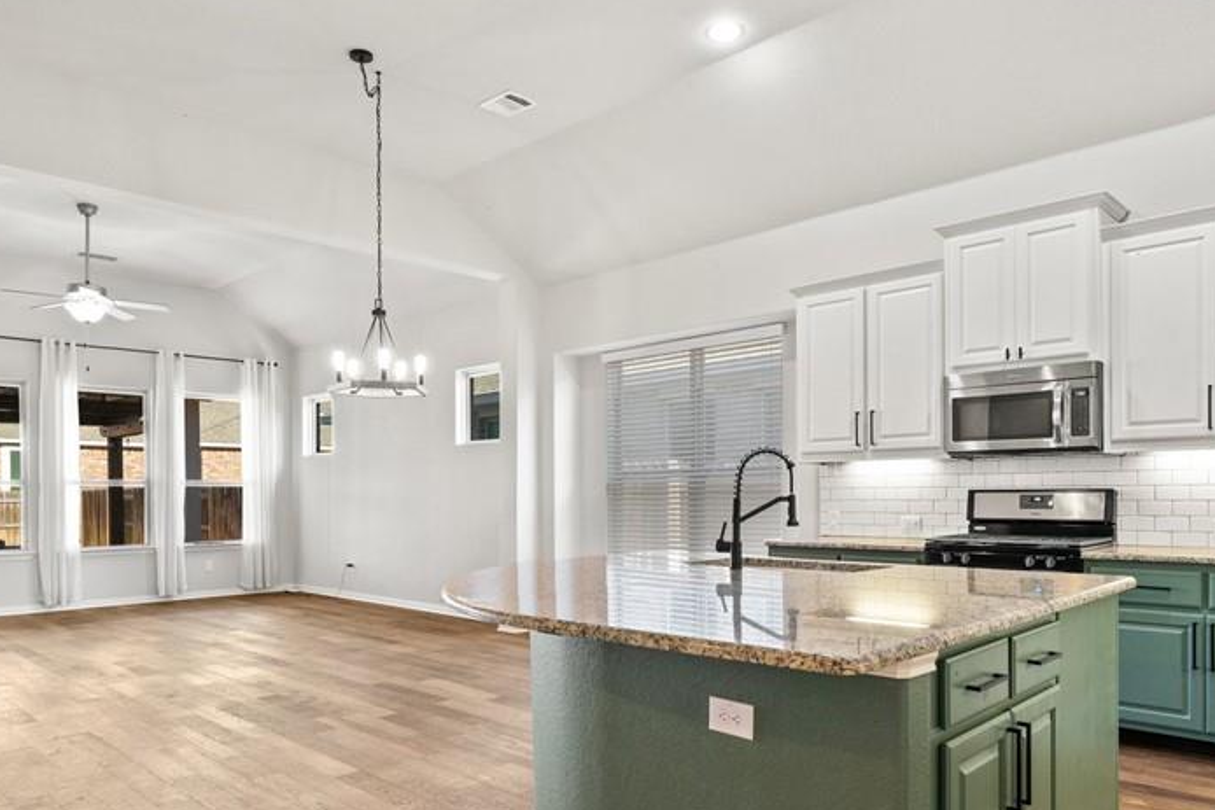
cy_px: 499
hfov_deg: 71.5
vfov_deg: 50.9
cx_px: 619
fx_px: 844
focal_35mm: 25
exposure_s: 1/10
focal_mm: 16
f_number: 8
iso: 800
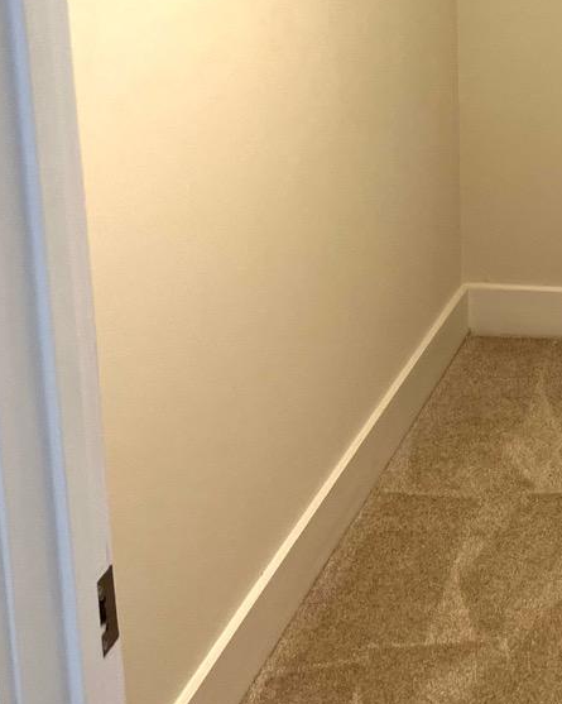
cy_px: 124
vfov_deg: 26.6
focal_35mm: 70
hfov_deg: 20.9
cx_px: 601
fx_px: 1457
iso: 64
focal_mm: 5.7
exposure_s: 1/60
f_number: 1.5
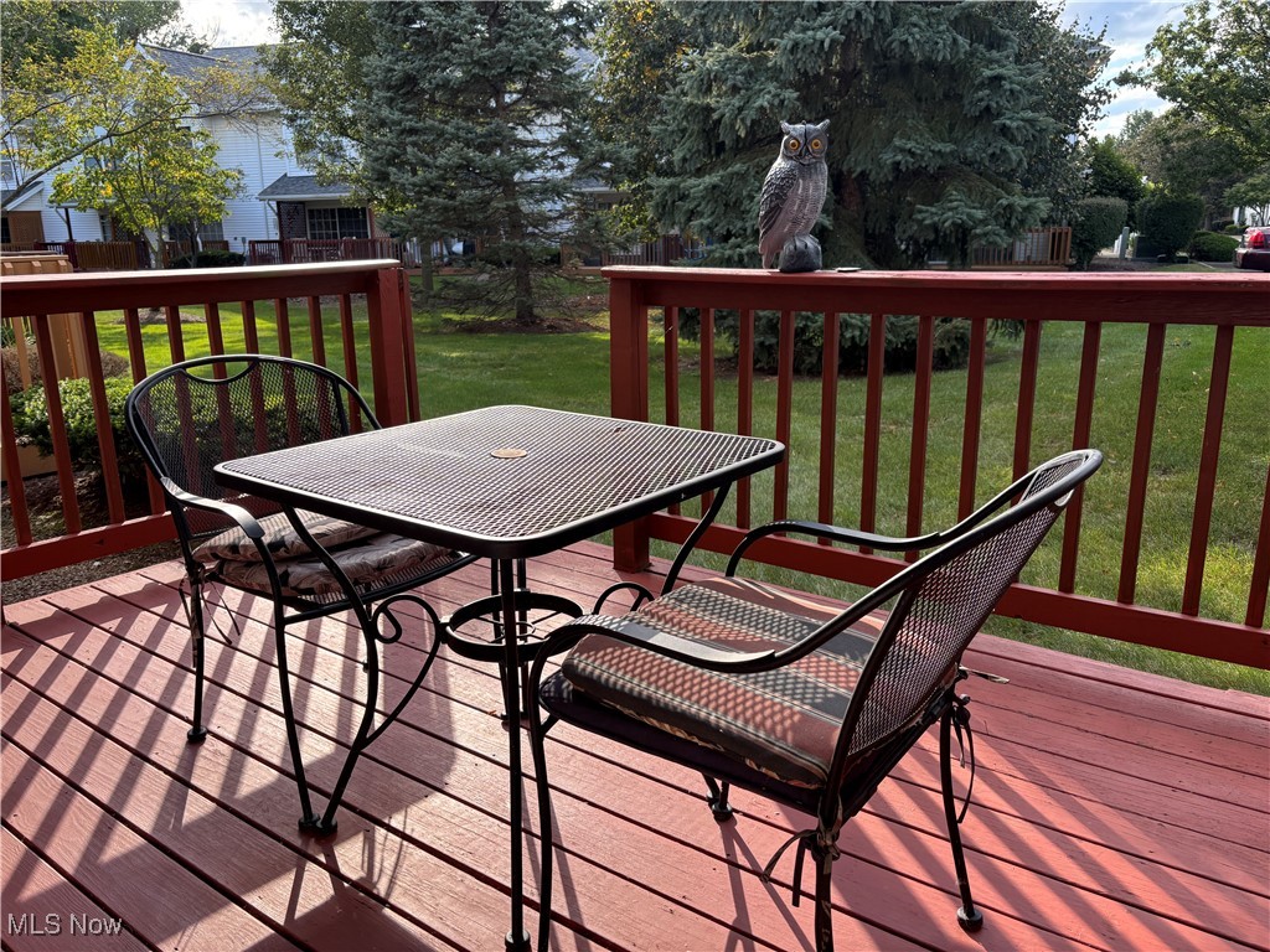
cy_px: 476
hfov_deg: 67.3
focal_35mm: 26
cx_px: 635
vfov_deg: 53.1
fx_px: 954
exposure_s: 1/758
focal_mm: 5.96
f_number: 1.6
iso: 50
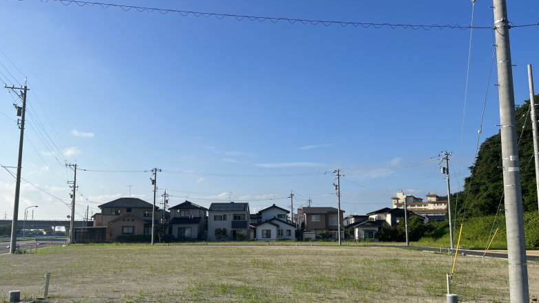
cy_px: 180
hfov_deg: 66.0
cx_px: 270
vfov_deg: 40.1
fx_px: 415
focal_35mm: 29
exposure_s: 1/4149
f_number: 1.6
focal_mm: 5.1
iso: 50
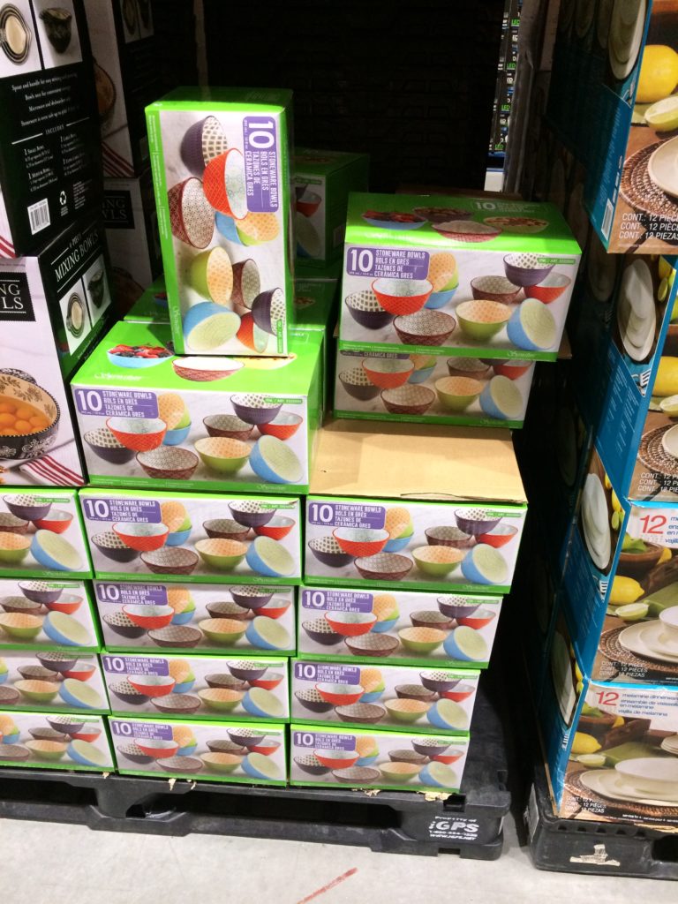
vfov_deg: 61.7
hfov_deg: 48.2
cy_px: 452
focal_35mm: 29
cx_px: 339
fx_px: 757
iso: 160
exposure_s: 1/30
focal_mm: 4.15
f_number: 2.2
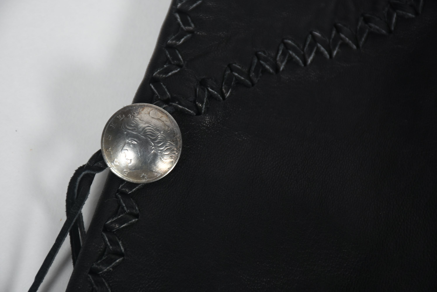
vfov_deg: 6.6
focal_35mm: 210
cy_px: 146
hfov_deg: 9.8
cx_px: 218
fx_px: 2551
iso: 200
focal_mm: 140
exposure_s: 1/125
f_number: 9
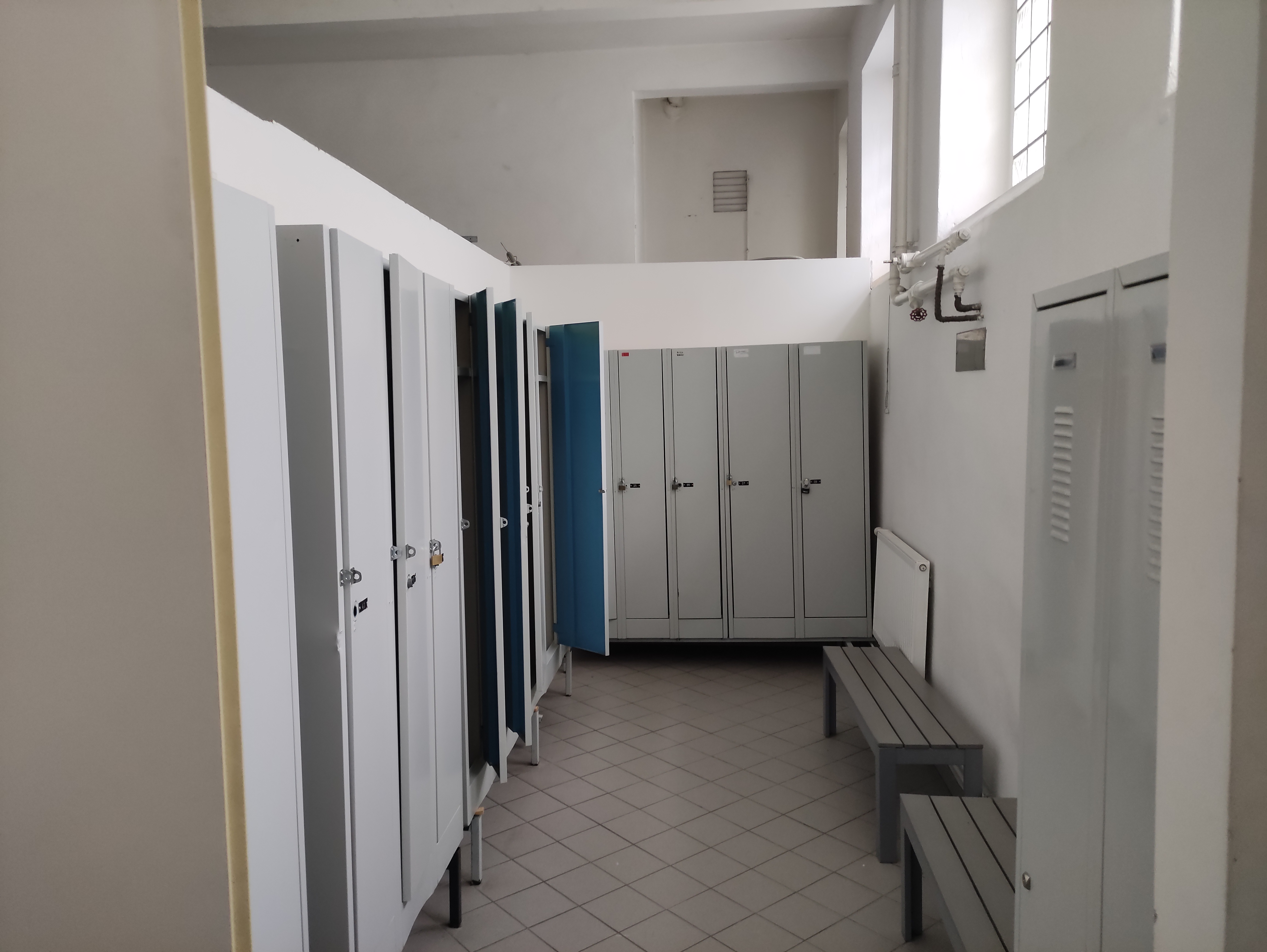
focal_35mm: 25
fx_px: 915
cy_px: 476
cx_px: 634
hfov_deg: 69.4
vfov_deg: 54.9
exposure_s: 1/50
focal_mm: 5.43
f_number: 1.89
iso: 340
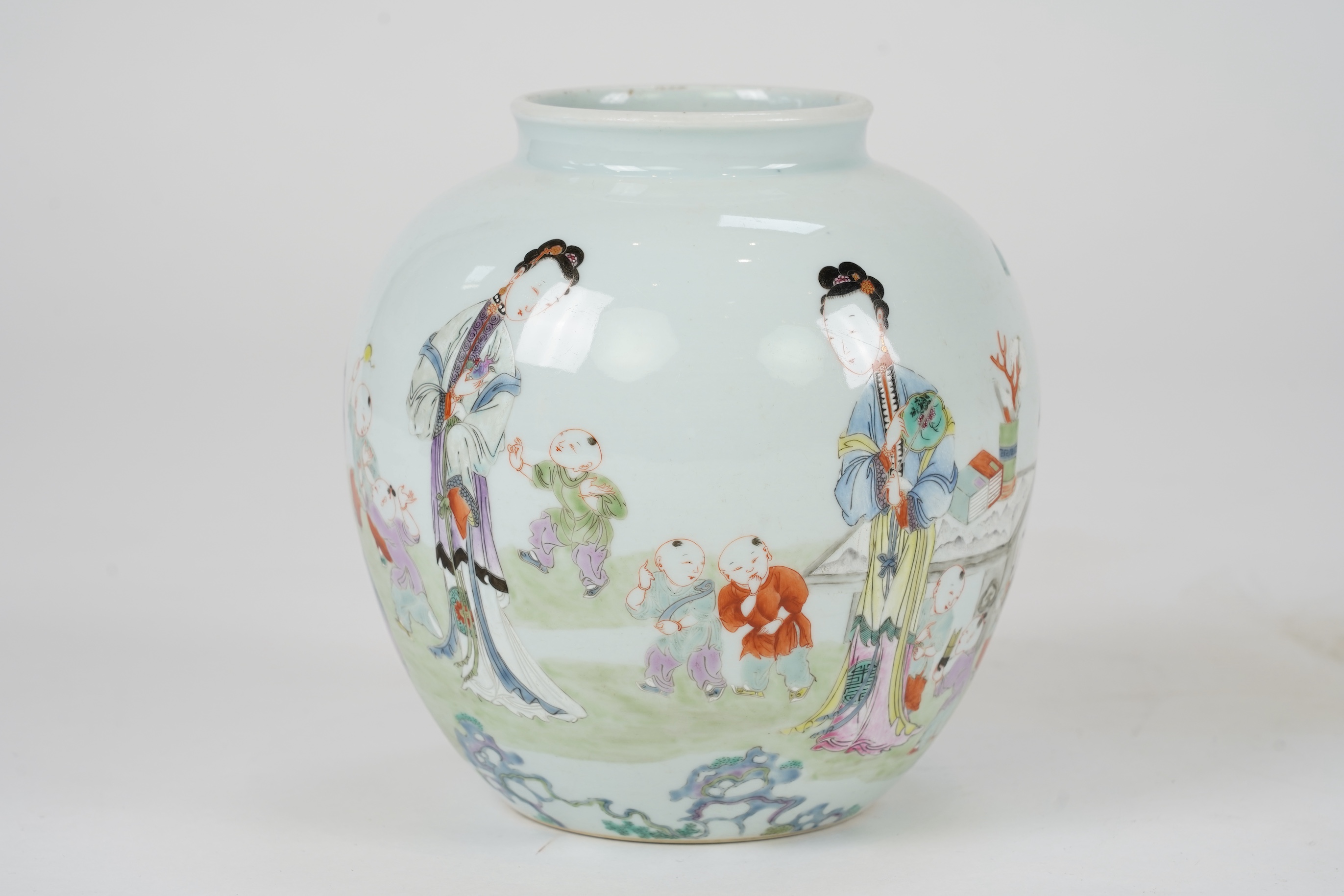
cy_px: 448
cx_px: 672
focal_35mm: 105
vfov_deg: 13.0
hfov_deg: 19.5
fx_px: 3920
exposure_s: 1/125
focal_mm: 105
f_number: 9
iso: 500
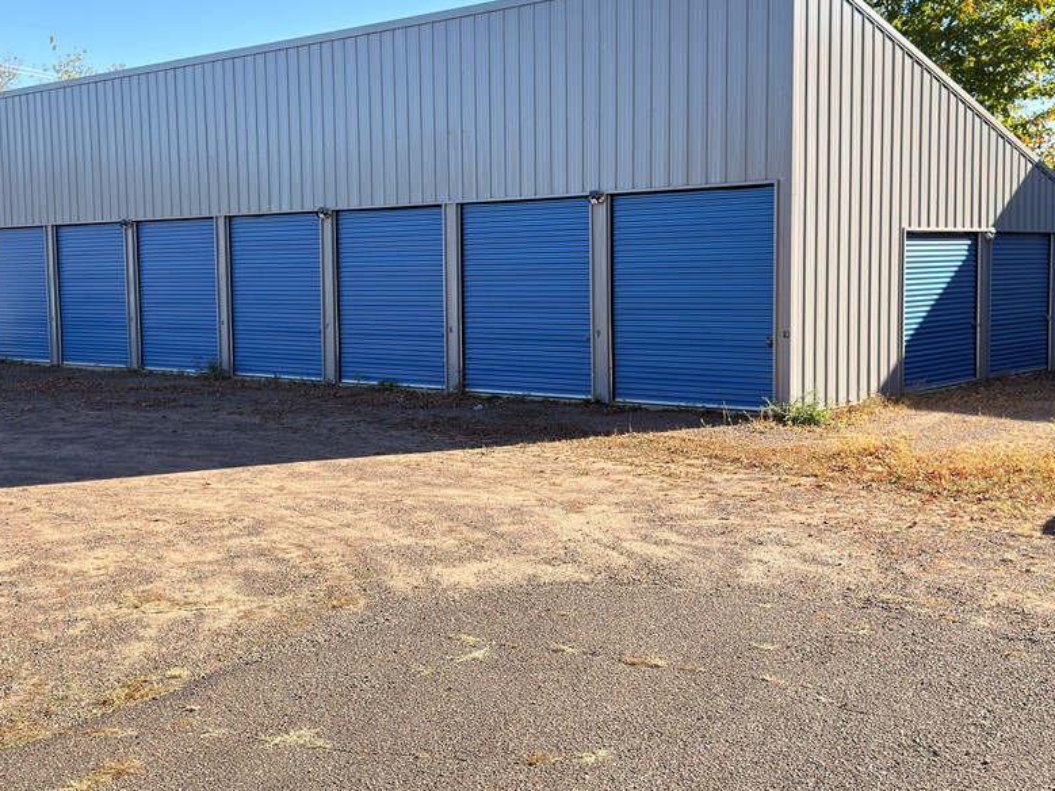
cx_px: 483
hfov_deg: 41.2
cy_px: 367
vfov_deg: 31.5
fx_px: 1402
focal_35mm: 46
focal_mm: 6.76
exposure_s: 1/1205
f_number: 1.78
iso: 80
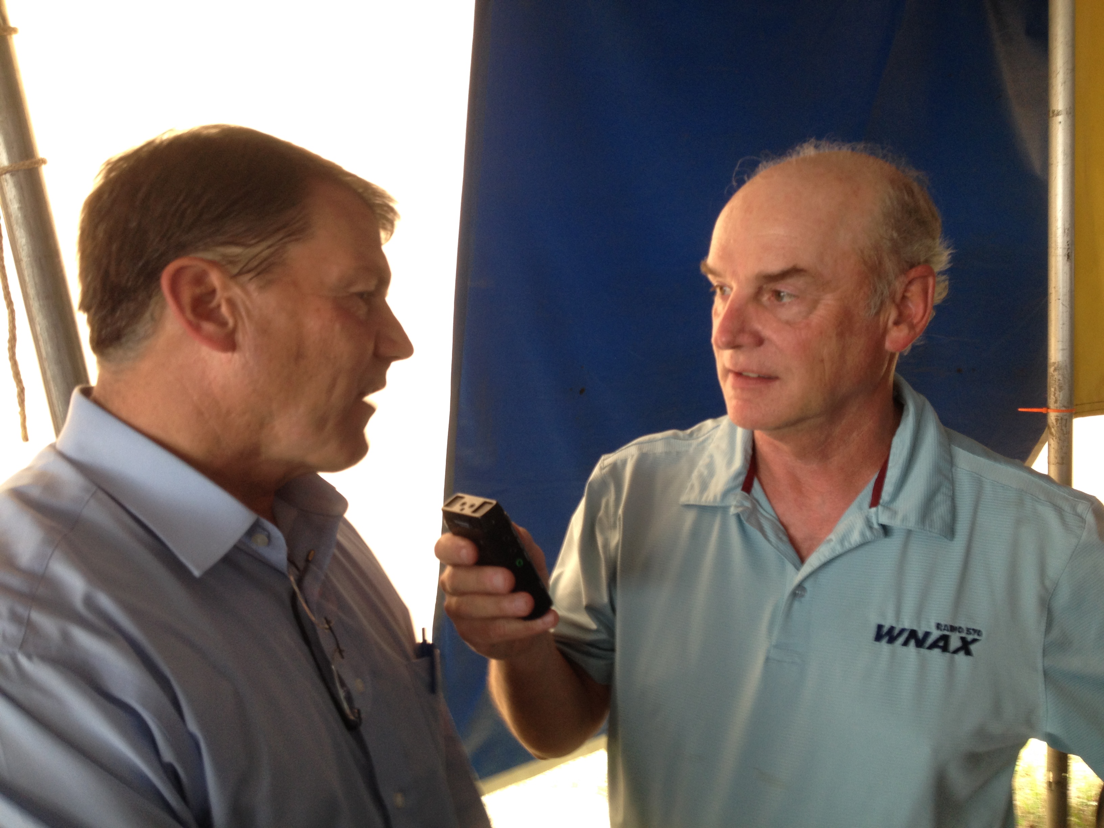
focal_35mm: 35
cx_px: 552
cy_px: 414
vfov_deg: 40.7
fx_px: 1116
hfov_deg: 52.6
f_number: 2.4
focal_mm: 4.28
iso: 64
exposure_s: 1/20
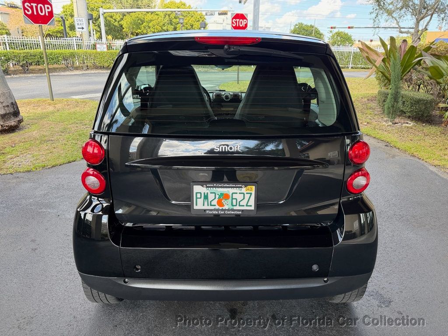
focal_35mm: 24
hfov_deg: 71.6
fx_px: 311
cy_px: 168
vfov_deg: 56.8
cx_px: 224
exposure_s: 1/356
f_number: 1.78
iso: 100
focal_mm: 6.76
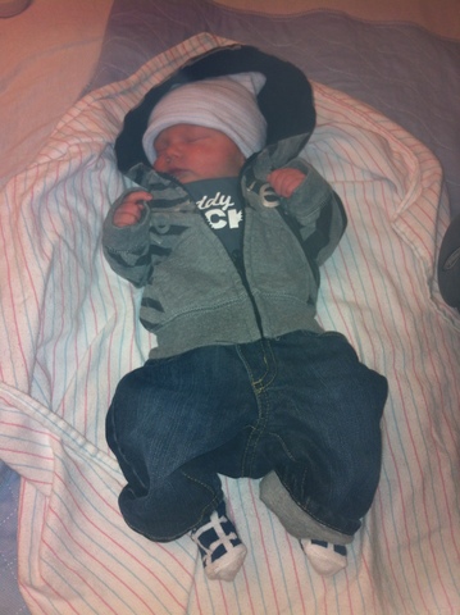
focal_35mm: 35
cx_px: 230
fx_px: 621
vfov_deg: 52.7
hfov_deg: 40.6
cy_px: 308
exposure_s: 1/17
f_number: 2.8
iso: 80
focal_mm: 3.85
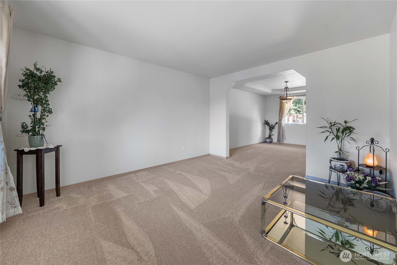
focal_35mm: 13
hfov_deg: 108.3
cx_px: 198
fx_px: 143
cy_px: 132
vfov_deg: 85.5
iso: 1000
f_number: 7.1
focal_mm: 13
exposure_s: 1/4
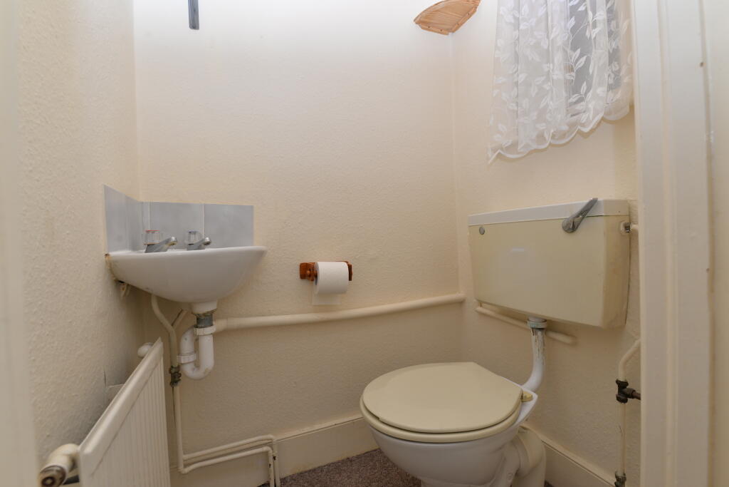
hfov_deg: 100.4
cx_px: 364
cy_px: 244
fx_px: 304
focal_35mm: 15
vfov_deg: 77.3
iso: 500
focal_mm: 15
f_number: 7.1
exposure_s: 1/60
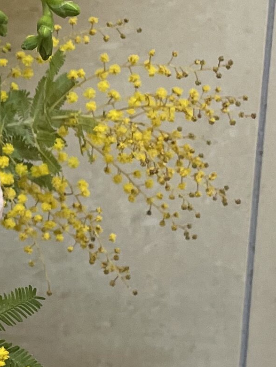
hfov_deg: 10.5
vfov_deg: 14.7
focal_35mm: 134
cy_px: 157
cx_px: -193
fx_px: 1424
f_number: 1.6
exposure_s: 1/120
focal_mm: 4.2
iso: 125
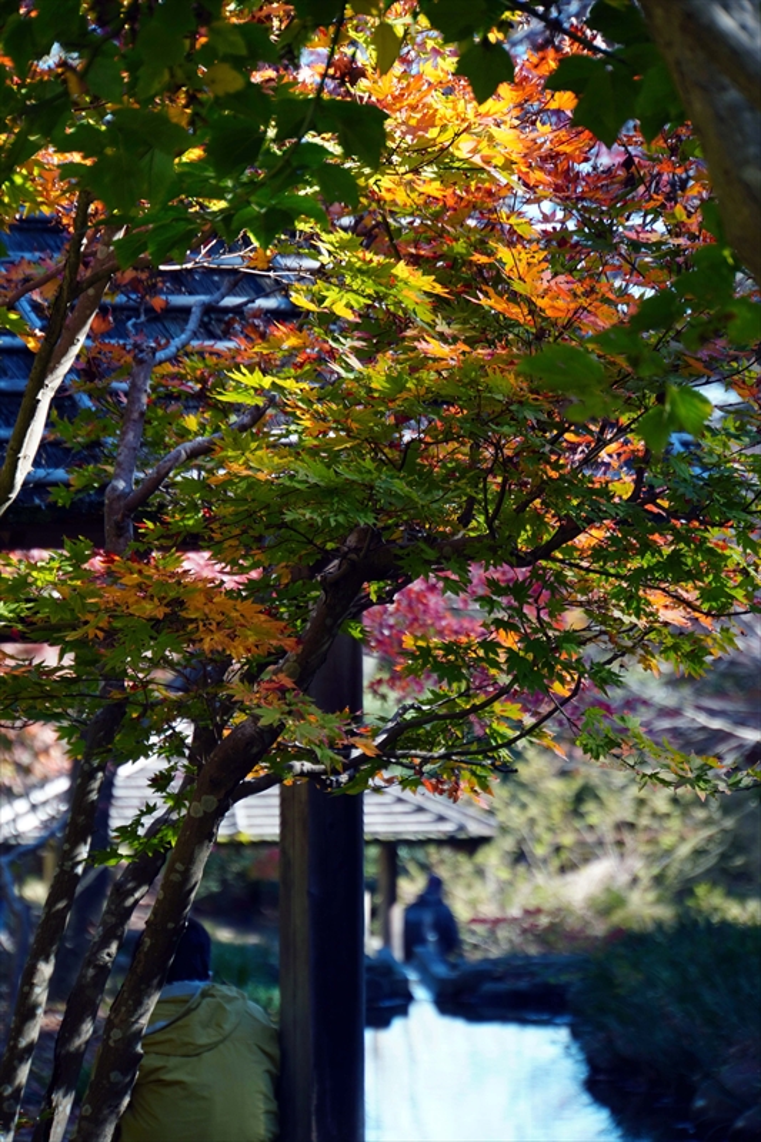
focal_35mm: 206
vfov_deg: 10.0
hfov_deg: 6.7
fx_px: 6537
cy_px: 571
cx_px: 380
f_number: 6.3
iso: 100
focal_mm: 137.4
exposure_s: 1/50
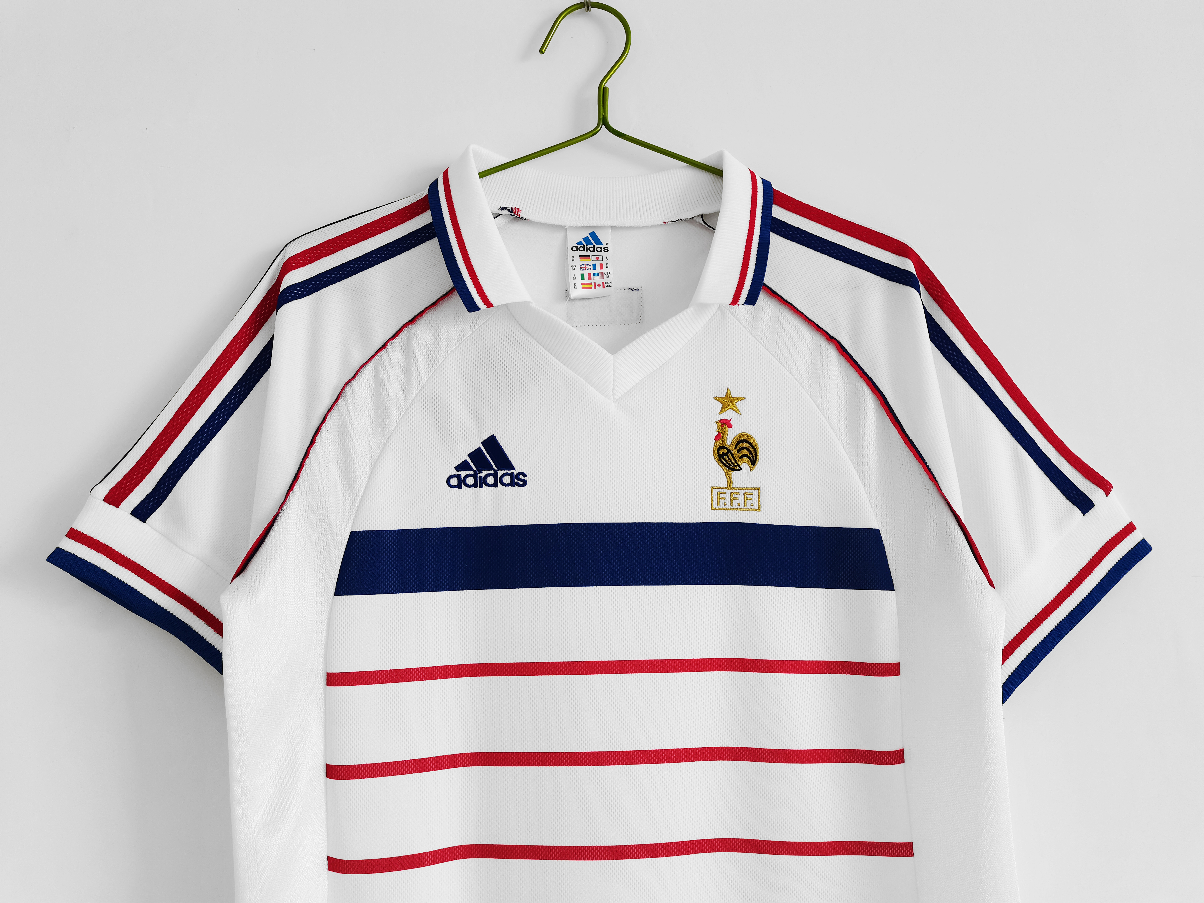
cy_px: 452
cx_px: 602
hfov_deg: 67.3
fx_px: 904
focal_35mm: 26
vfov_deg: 53.1
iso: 200
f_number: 1.8
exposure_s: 1/50
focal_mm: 5.58
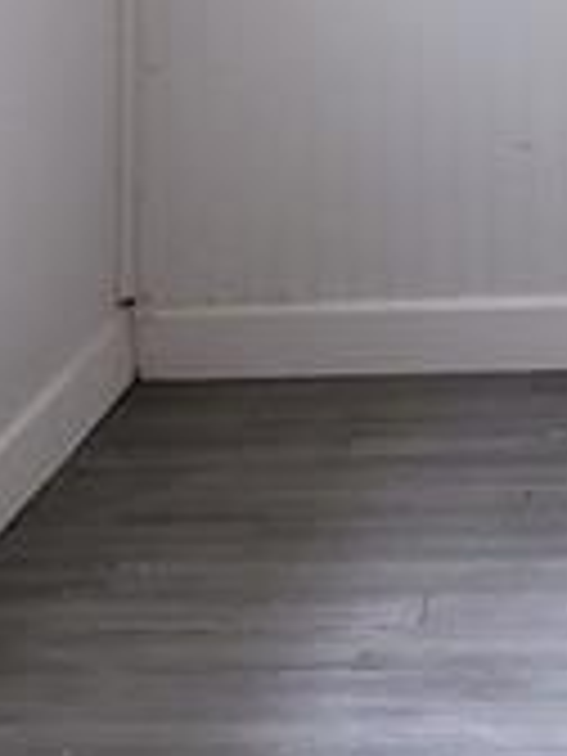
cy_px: 94
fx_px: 4062
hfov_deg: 7.9
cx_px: 756
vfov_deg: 10.6
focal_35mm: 186
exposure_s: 1/137
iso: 40
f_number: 1.8
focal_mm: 5.4
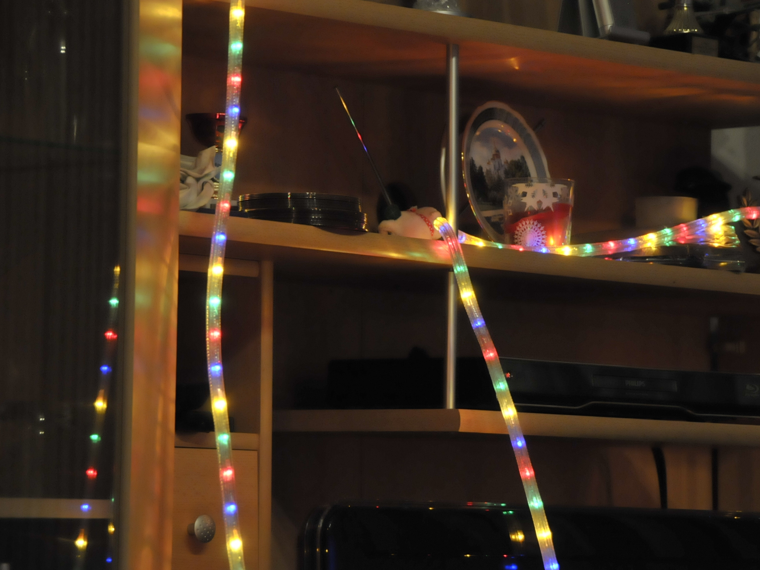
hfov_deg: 11.0
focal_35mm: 180
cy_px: 286
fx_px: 3953
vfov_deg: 8.3
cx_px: 391
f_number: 5.6
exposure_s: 1/20
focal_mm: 110
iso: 1600
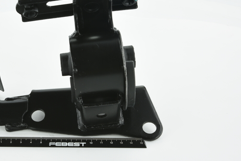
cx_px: 69
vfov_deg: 15.9
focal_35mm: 86
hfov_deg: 23.5
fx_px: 576
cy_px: 72
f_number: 29
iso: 64
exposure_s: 1/2.5
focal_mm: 60
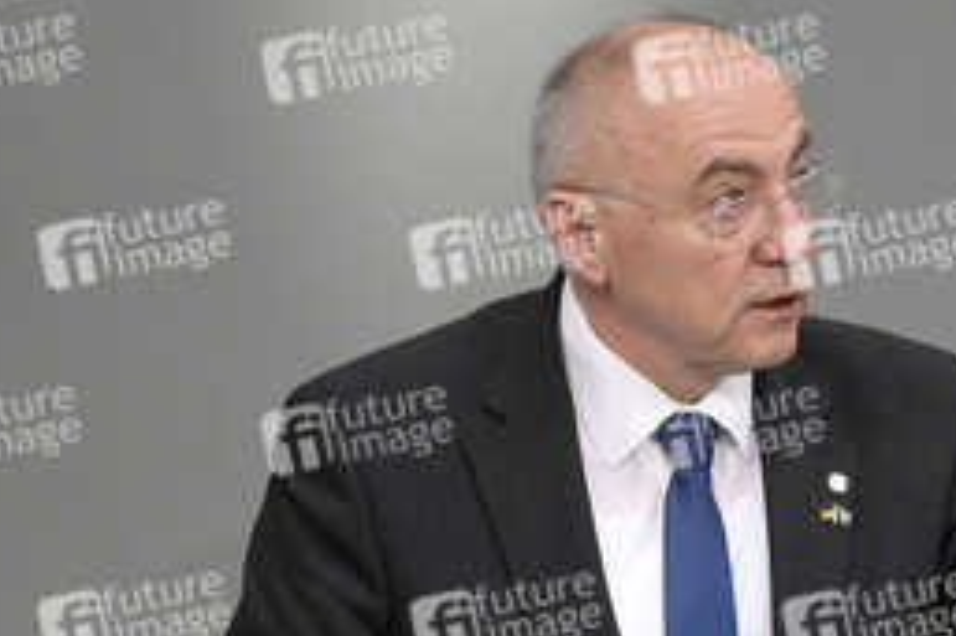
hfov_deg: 2.8
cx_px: 779
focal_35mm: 736
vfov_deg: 1.9
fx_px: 19532
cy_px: 524
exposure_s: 1/640
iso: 6400
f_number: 5.6
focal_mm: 420
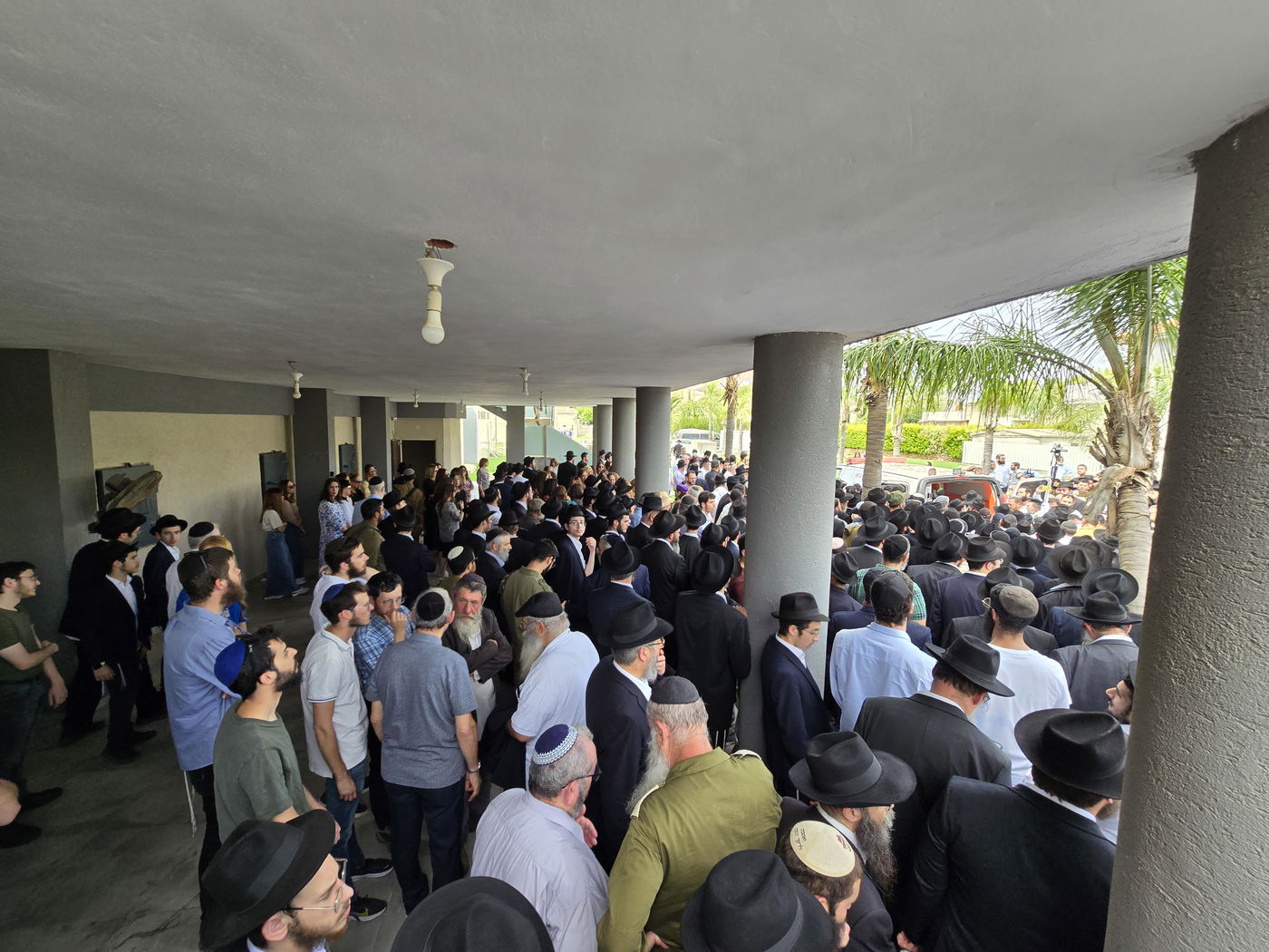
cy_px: 476
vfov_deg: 89.9
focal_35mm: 13
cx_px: 634
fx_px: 477
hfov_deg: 106.2
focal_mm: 2.2
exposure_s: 1/163
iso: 50
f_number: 2.2
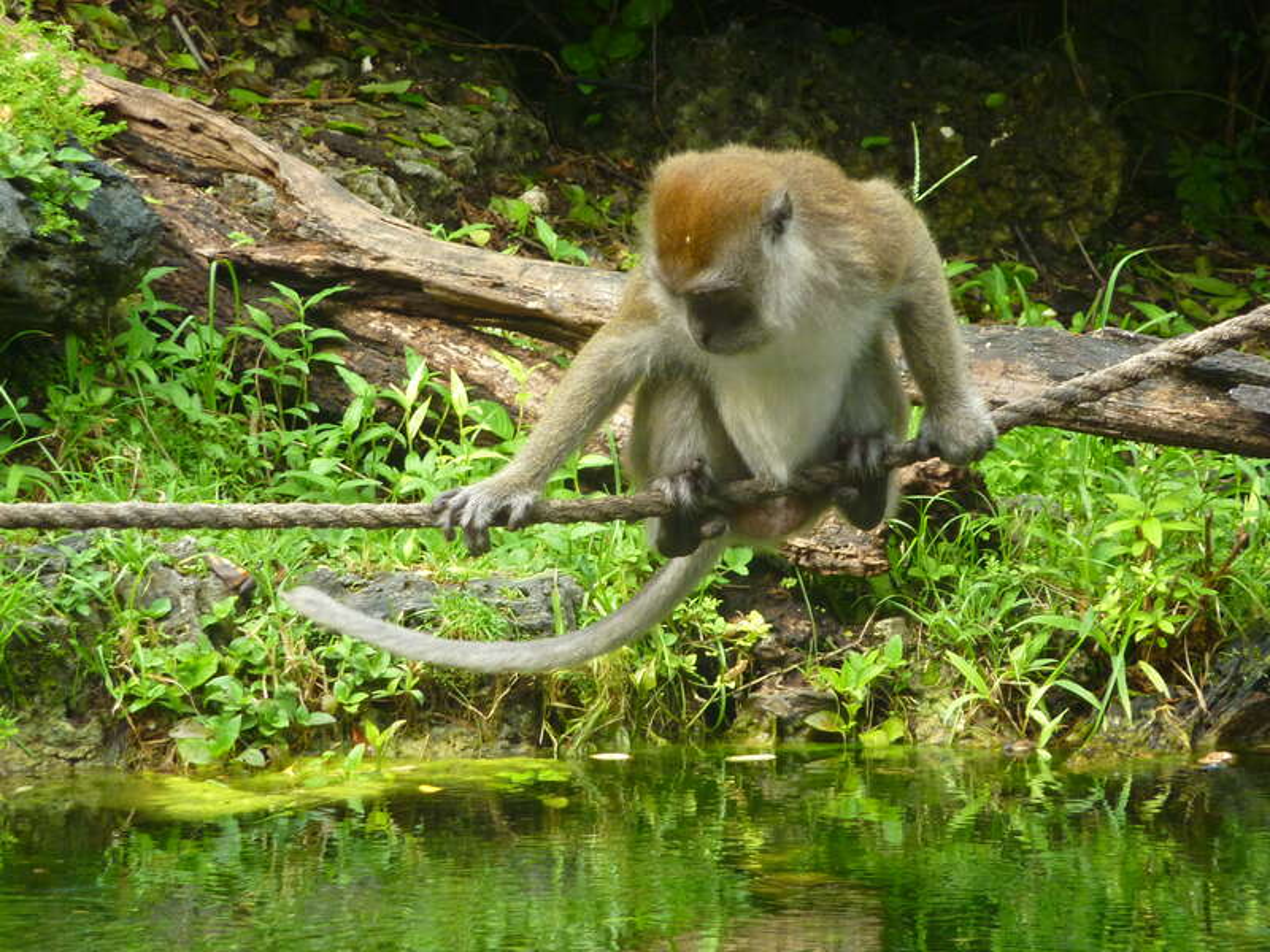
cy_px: 476
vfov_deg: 5.0
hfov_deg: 6.6
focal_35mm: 300
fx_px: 11006
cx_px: 635
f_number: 4.9
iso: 250
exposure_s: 1/125
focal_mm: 49.2
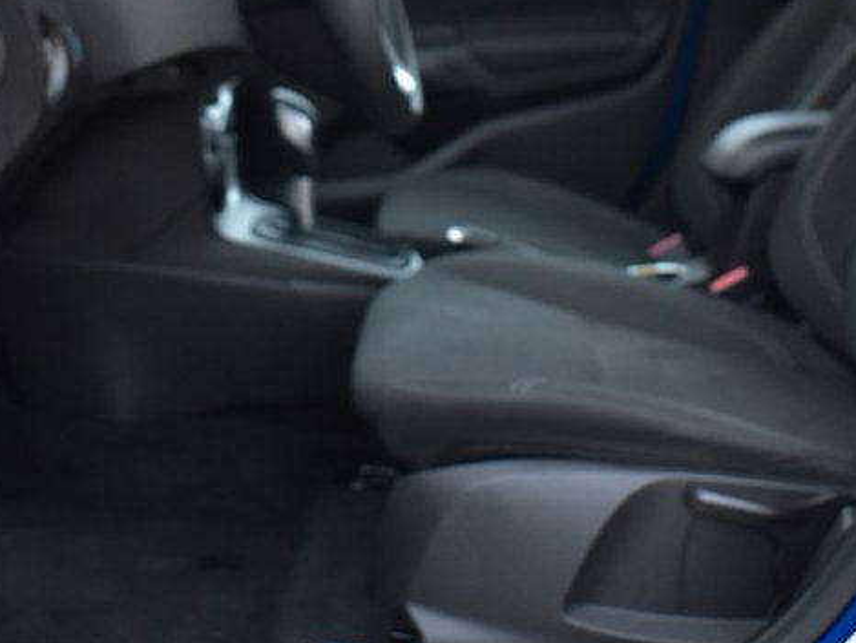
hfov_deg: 29.4
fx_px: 1634
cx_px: 425
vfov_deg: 22.0
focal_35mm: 66
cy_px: 132
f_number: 3.8
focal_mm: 21
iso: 1600
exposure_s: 1/15
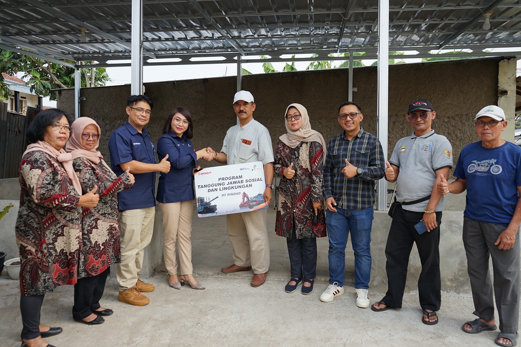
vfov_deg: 45.0
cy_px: 174
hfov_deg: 63.7
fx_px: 420
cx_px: 260
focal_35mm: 29
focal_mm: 29
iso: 100
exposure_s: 1/200
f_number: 5.6
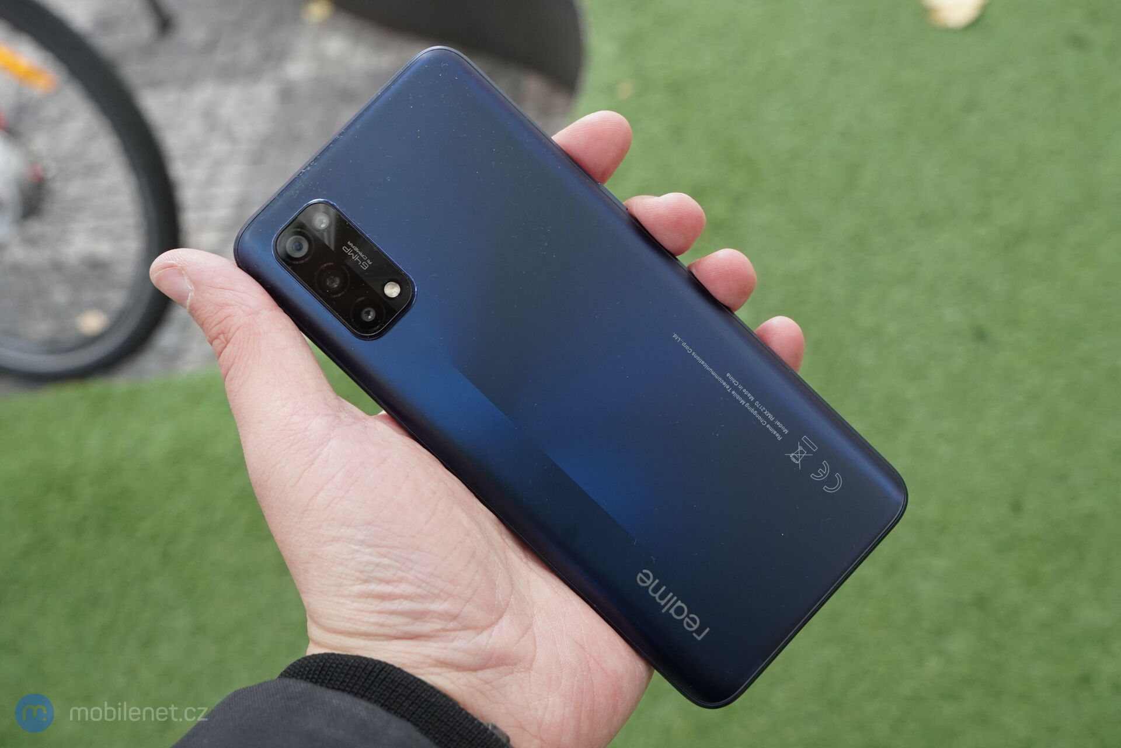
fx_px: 1059
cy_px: 374
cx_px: 560
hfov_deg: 55.8
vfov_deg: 38.9
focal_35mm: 34
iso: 2500
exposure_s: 1/200
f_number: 7.1
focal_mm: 34
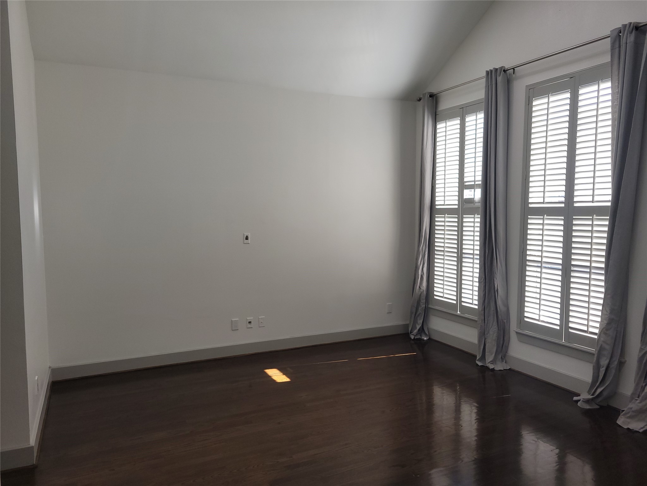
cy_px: 243
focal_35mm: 26
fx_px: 486
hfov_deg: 67.3
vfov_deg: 53.1
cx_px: 324
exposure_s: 1/120
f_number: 1.8
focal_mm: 5.4
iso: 50
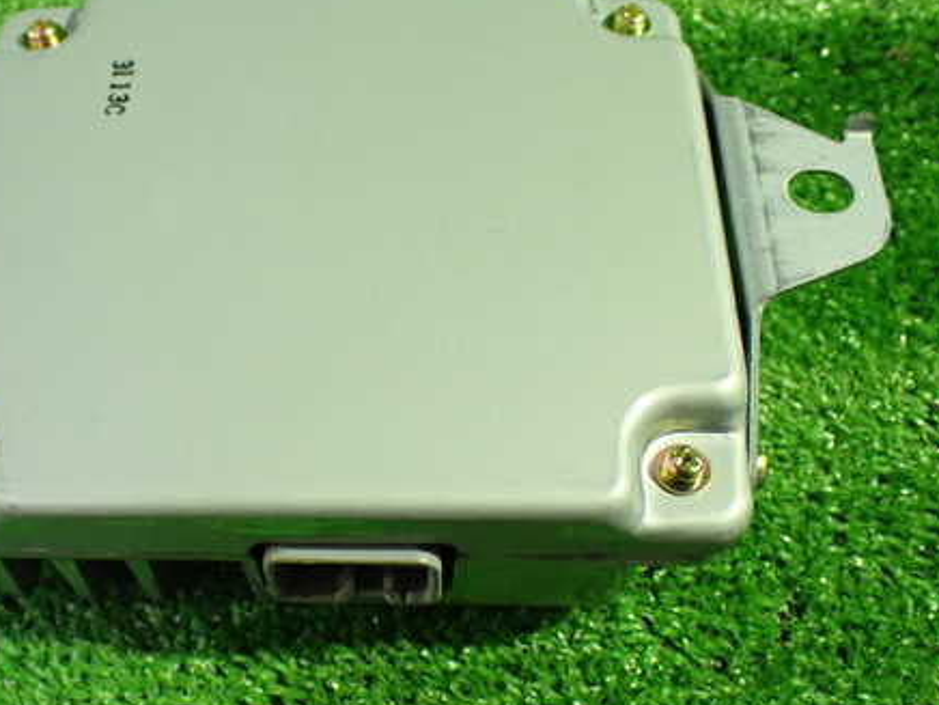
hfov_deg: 42.6
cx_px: 340
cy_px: 390
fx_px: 1194
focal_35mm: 44
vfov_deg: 32.8
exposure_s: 1/30
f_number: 2.4
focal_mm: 5.79
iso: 1000
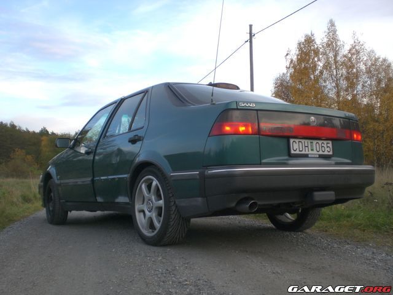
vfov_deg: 37.7
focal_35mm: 38
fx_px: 431
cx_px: 196
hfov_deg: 49.0
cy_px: 148
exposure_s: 1/200
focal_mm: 6.3
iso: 100
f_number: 3.1
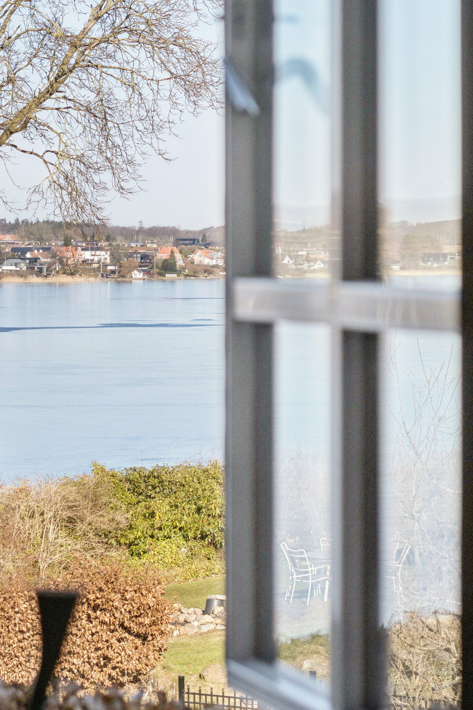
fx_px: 2878
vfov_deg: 14.0
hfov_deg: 9.4
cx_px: 105
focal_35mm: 146
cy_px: 252
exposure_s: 1/3200
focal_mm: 50
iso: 320
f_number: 4
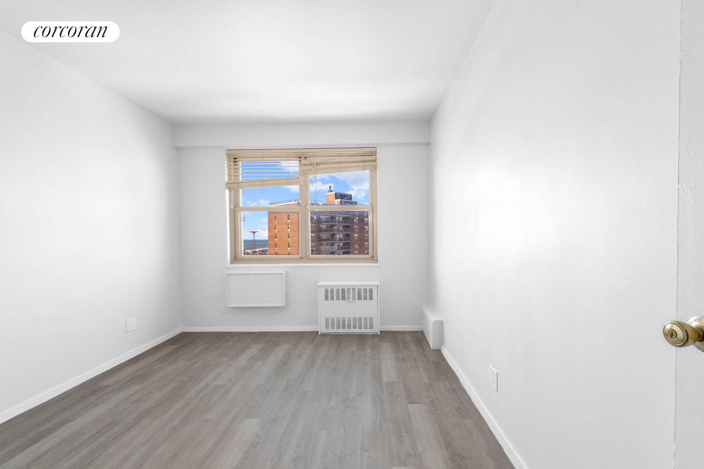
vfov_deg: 77.3
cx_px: 352
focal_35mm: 15
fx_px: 293
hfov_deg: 100.4
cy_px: 234
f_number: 11
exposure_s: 1.3
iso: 200
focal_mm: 10
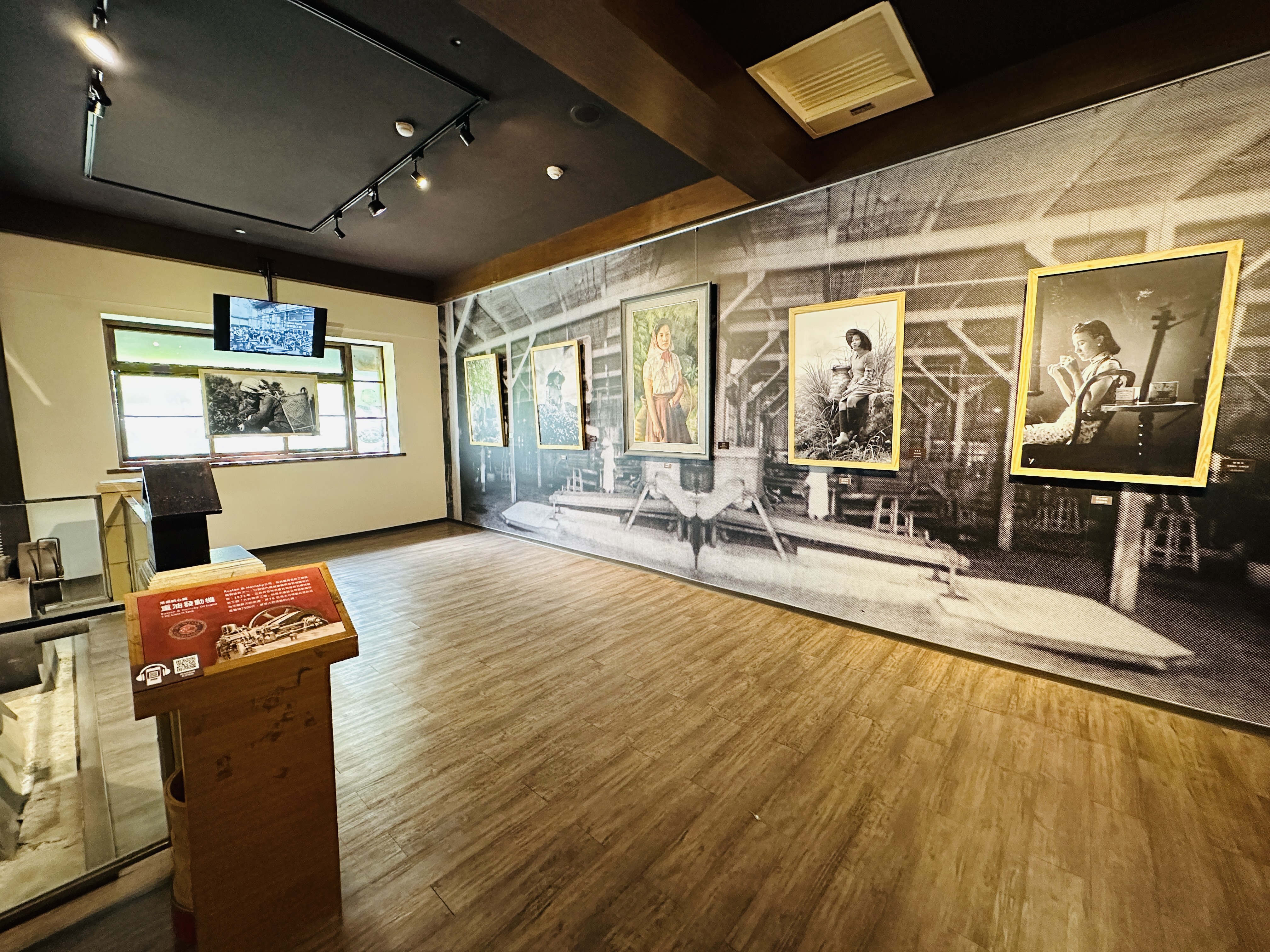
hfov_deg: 102.1
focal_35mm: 14
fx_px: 514
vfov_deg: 85.7
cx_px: 635
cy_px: 476
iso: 800
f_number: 2.2
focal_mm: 2.22
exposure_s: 1/60
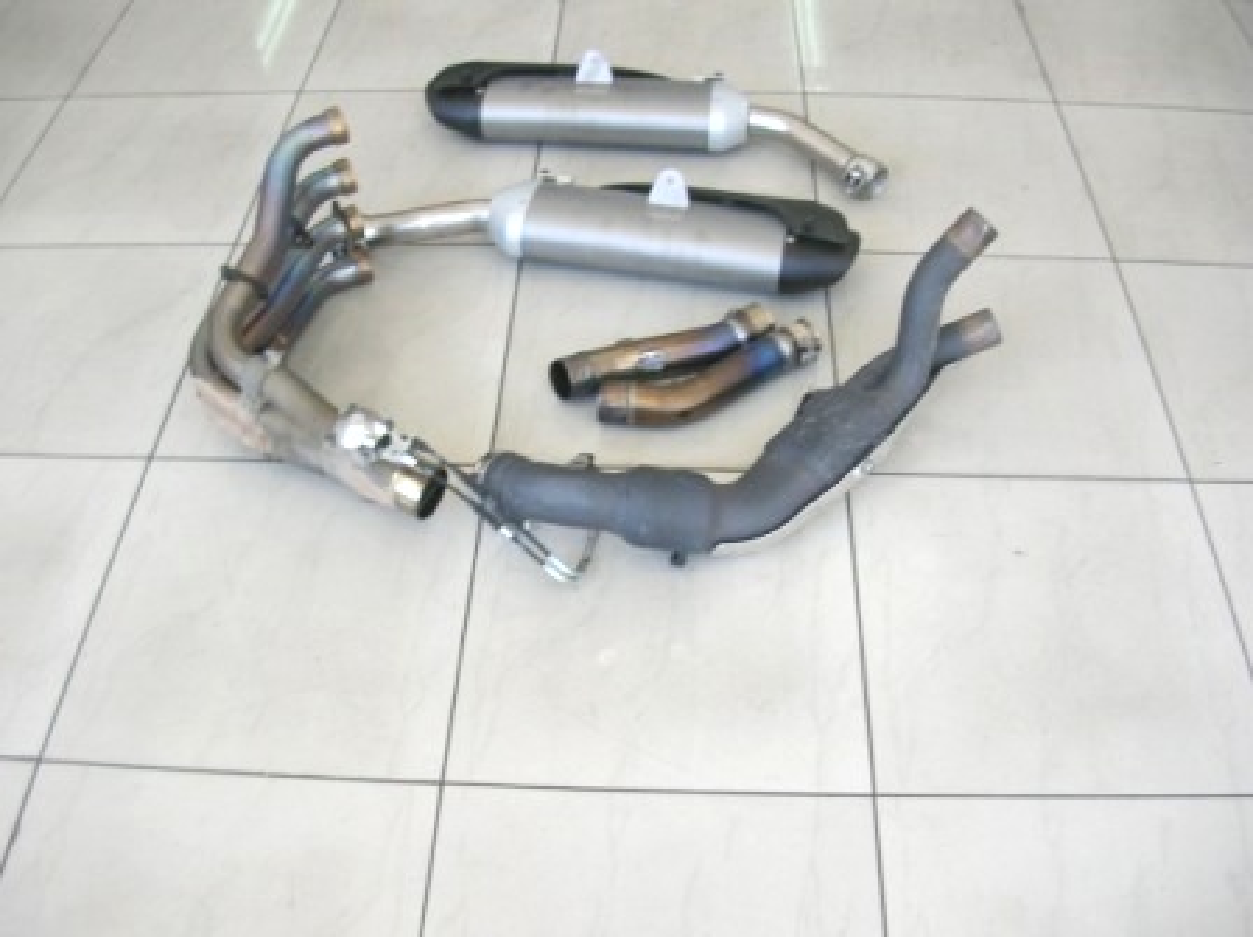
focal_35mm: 35
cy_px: 468
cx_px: 626
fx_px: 1266
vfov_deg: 40.6
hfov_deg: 52.7
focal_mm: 5.8
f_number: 2.8
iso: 50
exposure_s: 1/69
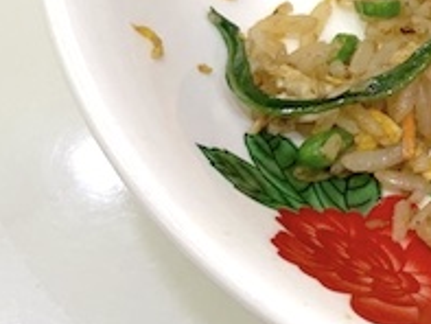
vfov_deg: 14.2
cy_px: -126
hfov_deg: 16.6
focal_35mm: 99
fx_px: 1233
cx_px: 766
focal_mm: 4.25
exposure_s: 1/122
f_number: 1.8
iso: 64
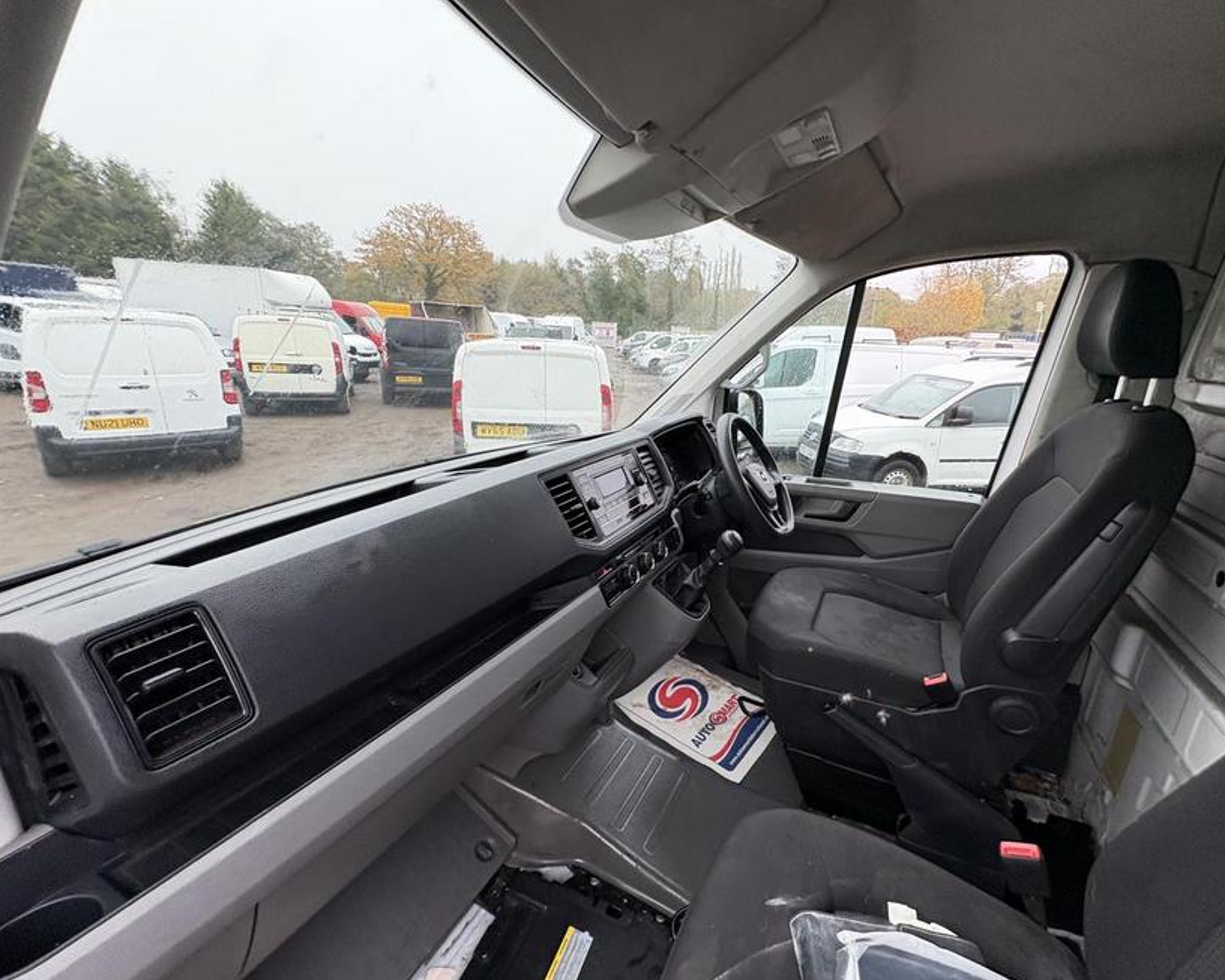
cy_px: 503
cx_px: 655
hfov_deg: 96.6
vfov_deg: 84.0
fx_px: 544
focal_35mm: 15
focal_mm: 2.22
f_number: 2.2
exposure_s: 1/99
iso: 200
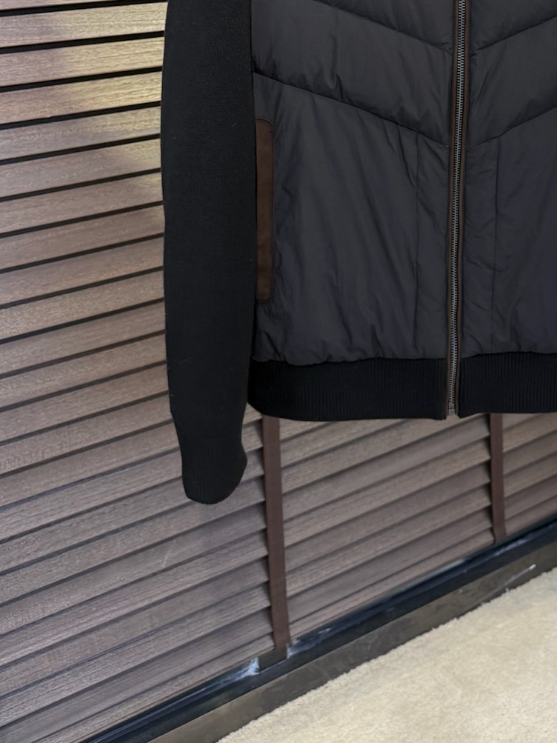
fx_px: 1051
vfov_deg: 36.2
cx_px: 467
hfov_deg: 28.8
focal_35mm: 49
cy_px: 56
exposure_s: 1/121
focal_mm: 6.76
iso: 160
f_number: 1.78
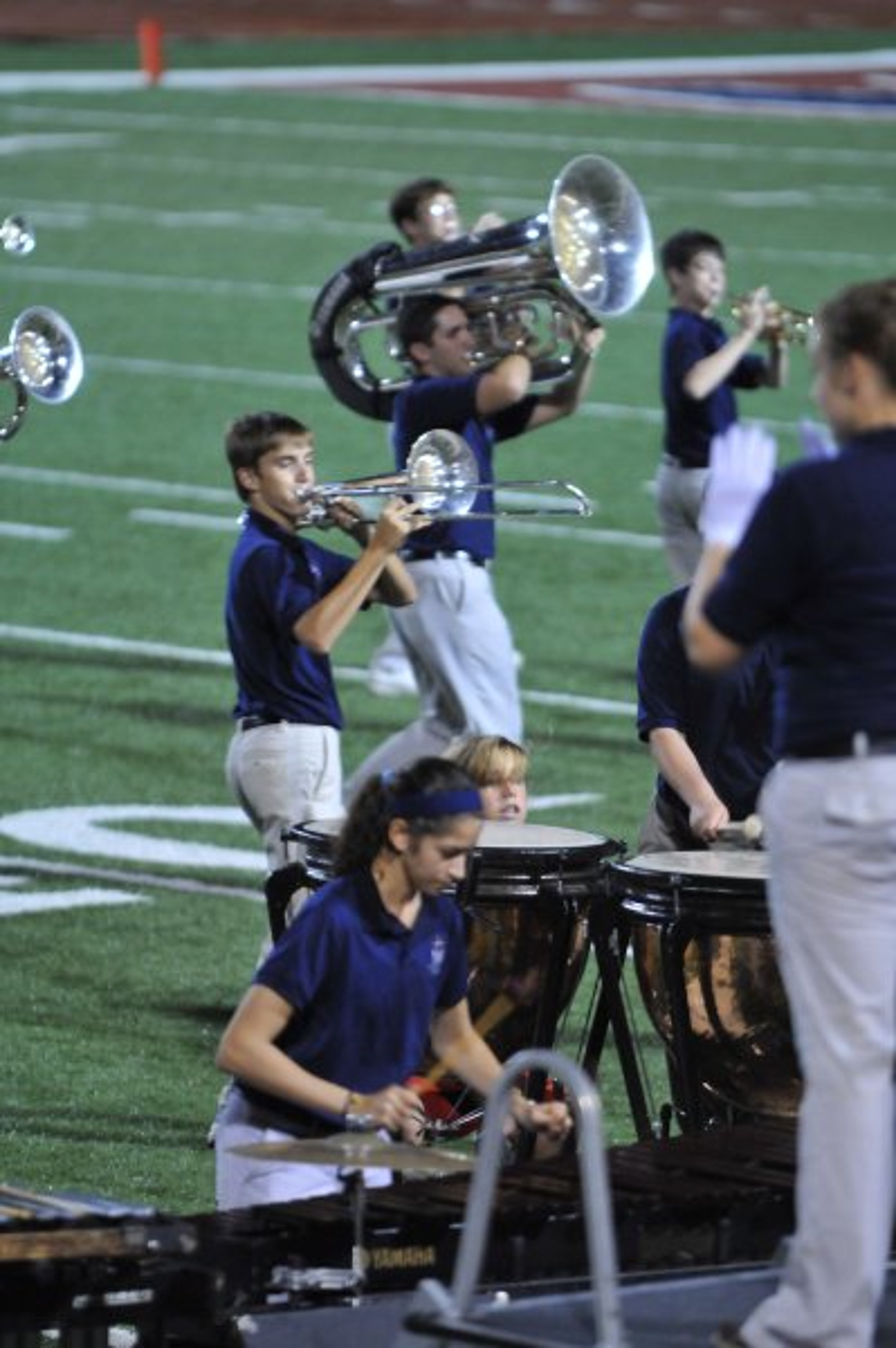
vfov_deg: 6.9
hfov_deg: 4.6
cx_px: 448
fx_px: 11219
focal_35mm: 300
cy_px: 674
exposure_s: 1/125
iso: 1600
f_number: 2.8
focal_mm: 200
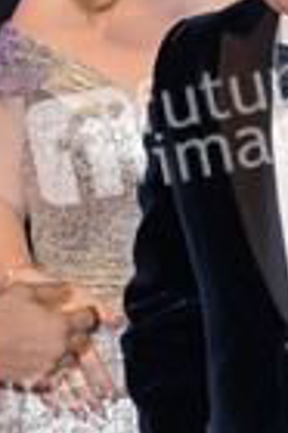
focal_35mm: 332
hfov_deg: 4.1
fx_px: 3994
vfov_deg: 6.2
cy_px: 288
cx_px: 276
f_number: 5.6
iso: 1250
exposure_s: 1/250
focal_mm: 116
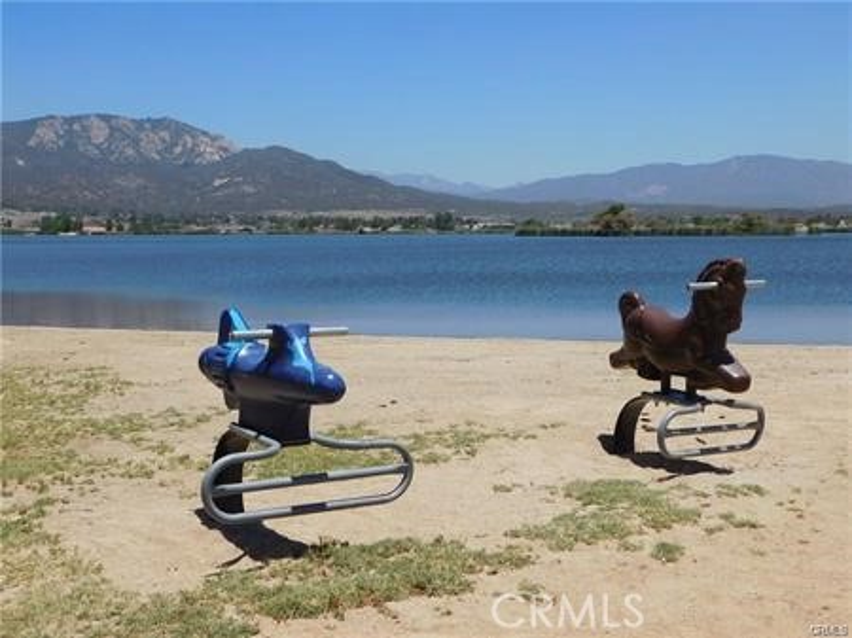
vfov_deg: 32.2
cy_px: 319
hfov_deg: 42.1
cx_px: 426
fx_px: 1107
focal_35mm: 45
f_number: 7.4
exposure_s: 1/500
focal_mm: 8
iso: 125
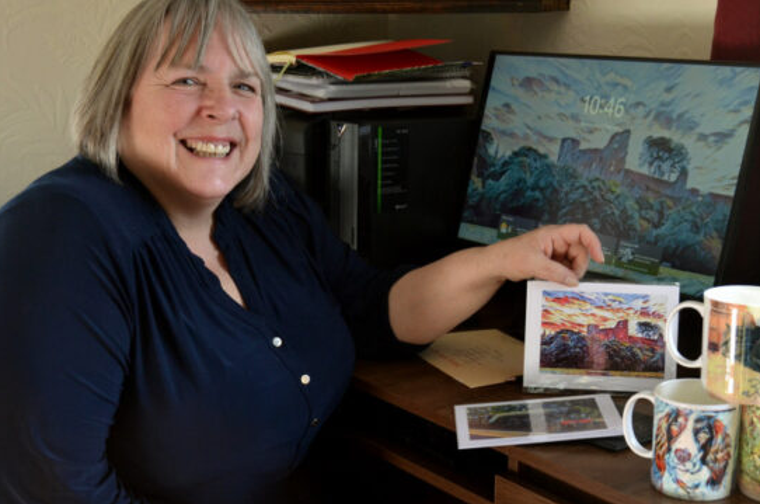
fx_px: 1138
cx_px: 432
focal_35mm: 54
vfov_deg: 24.9
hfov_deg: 36.9
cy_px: 293
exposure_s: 1/125
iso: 640
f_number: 5.6
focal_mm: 26
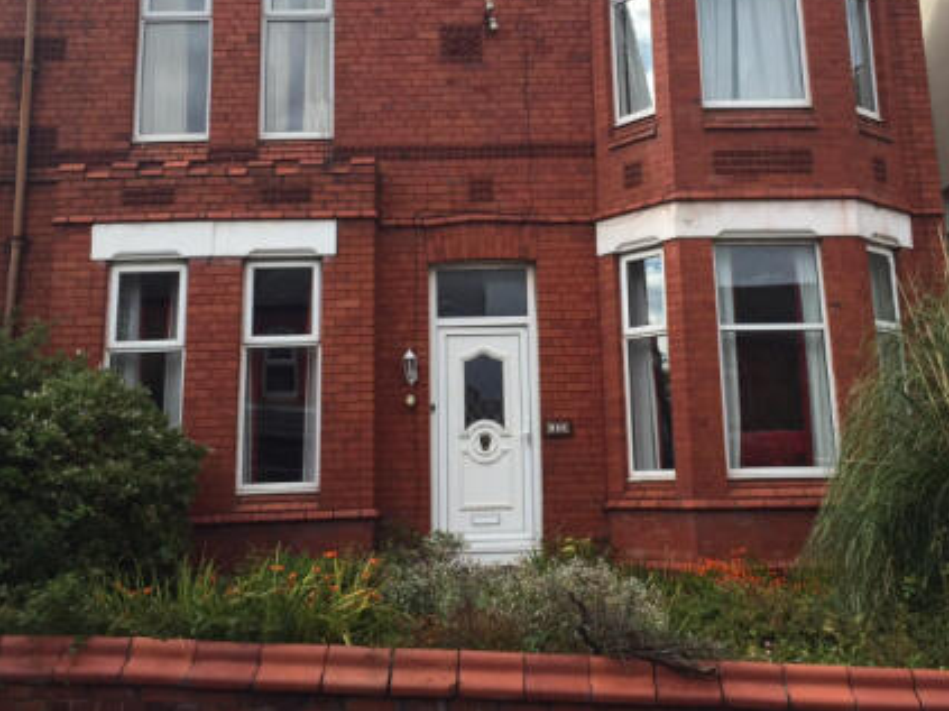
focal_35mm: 40
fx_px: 1096
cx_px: 526
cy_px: 223
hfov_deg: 46.7
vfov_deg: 35.5
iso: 32
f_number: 2.2
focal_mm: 4.15
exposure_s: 1/1582
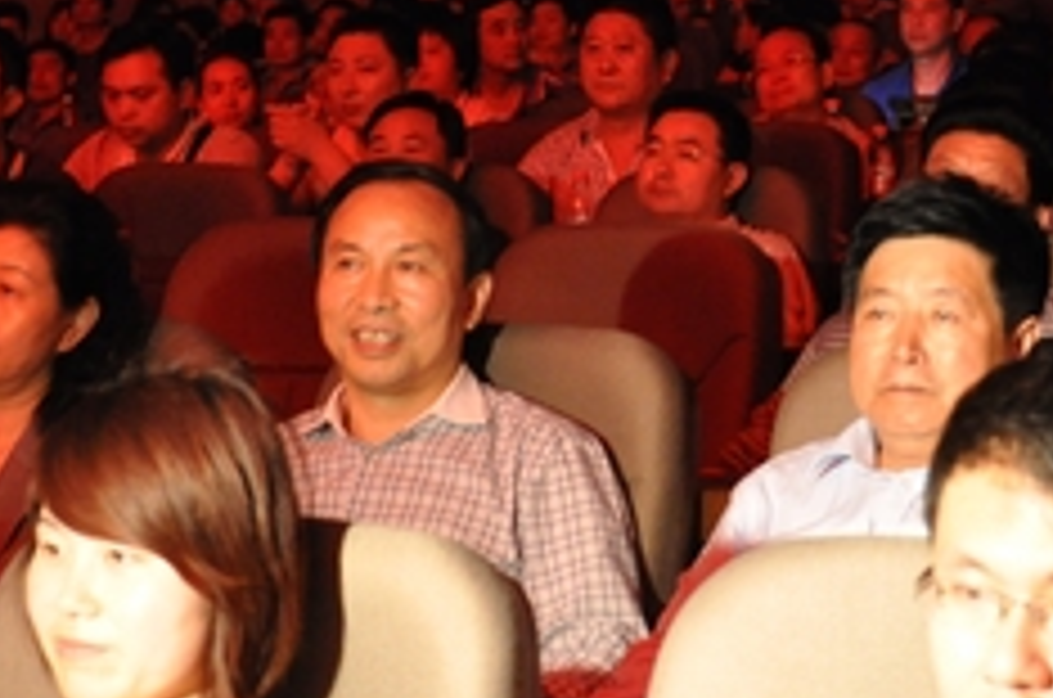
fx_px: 3298
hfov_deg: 18.1
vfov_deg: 12.0
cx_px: 450
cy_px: 171
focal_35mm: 113
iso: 1600
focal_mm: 32
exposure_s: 1/6
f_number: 4.2
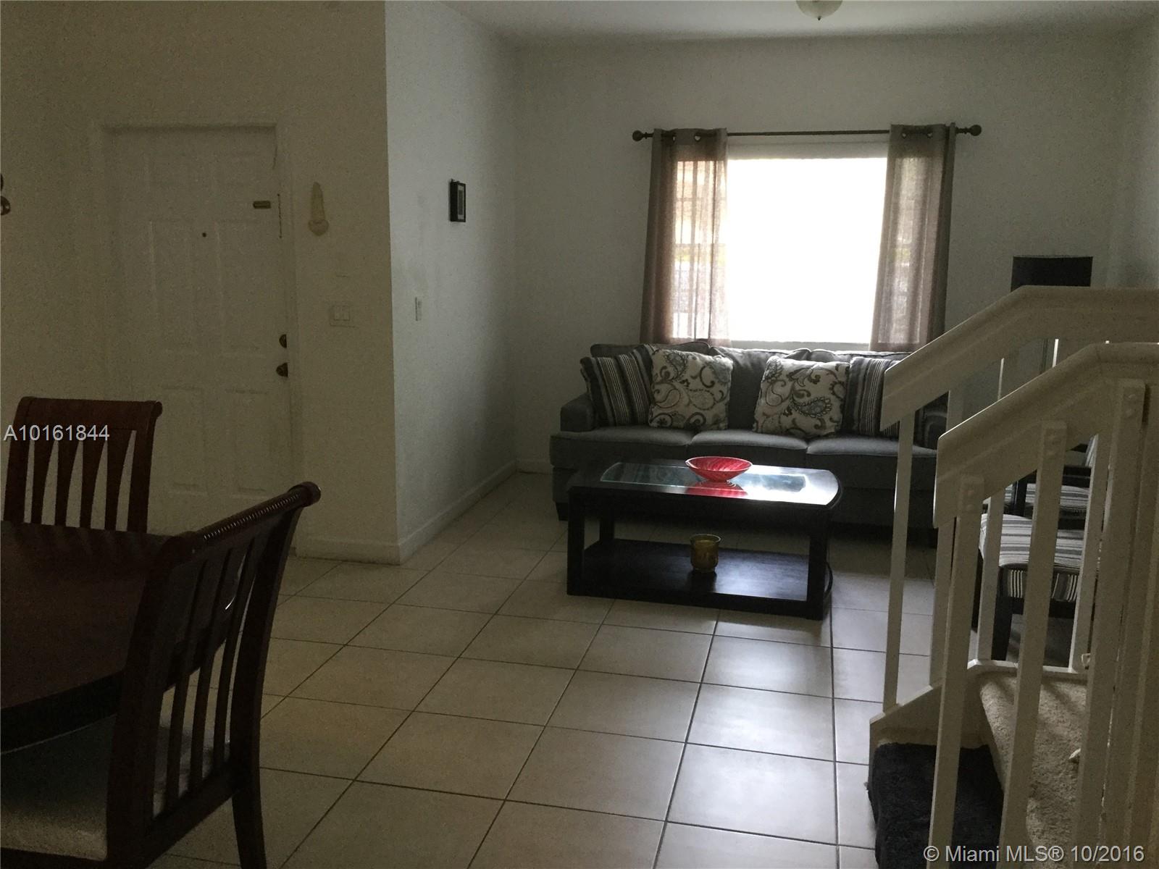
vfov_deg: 45.4
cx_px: 580
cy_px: 434
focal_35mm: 31
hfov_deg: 58.4
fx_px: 1038
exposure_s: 1/30
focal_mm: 3.3
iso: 100
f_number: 2.4
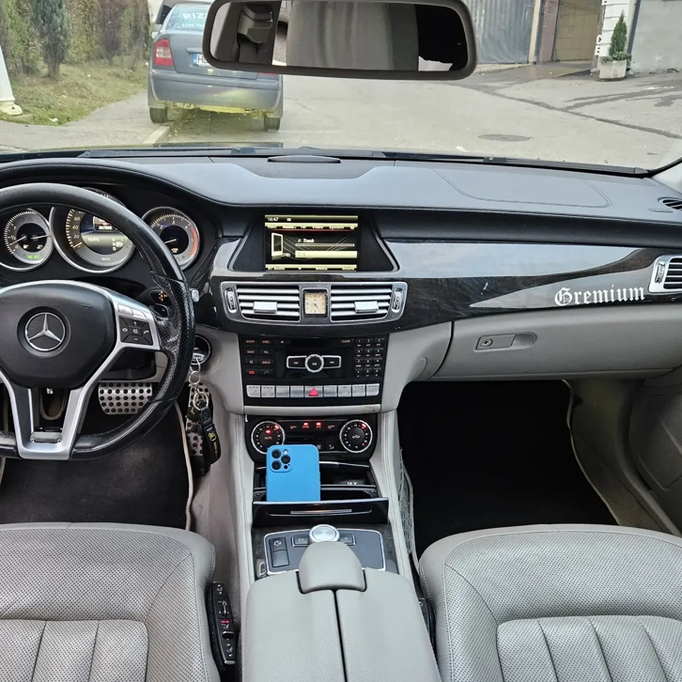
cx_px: 313
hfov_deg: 57.2
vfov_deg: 57.3
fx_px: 624
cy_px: 339
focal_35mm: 28
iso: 250
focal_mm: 5.4
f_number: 1.8
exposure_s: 1/34
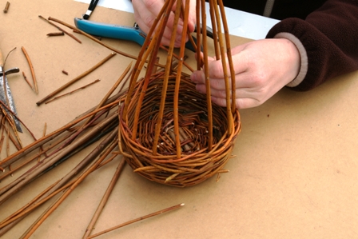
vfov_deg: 22.6
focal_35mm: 60
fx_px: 597
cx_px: 179
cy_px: 120
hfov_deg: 33.4
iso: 200
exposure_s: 1/80
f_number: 16
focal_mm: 40
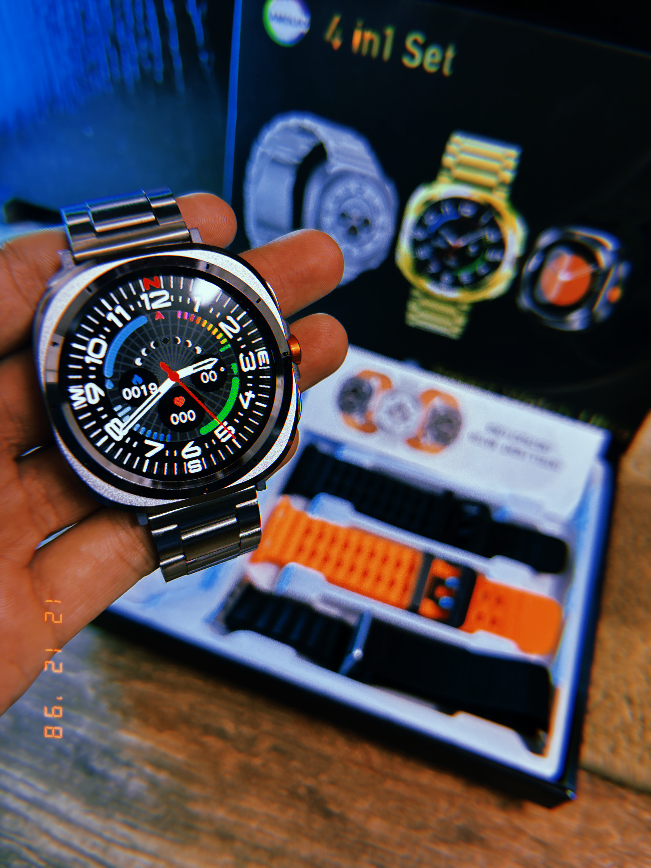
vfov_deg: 67.3
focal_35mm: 26
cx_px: 326
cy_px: 434
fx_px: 652
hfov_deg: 53.1
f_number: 1.6
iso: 250
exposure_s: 1/55
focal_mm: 5.96
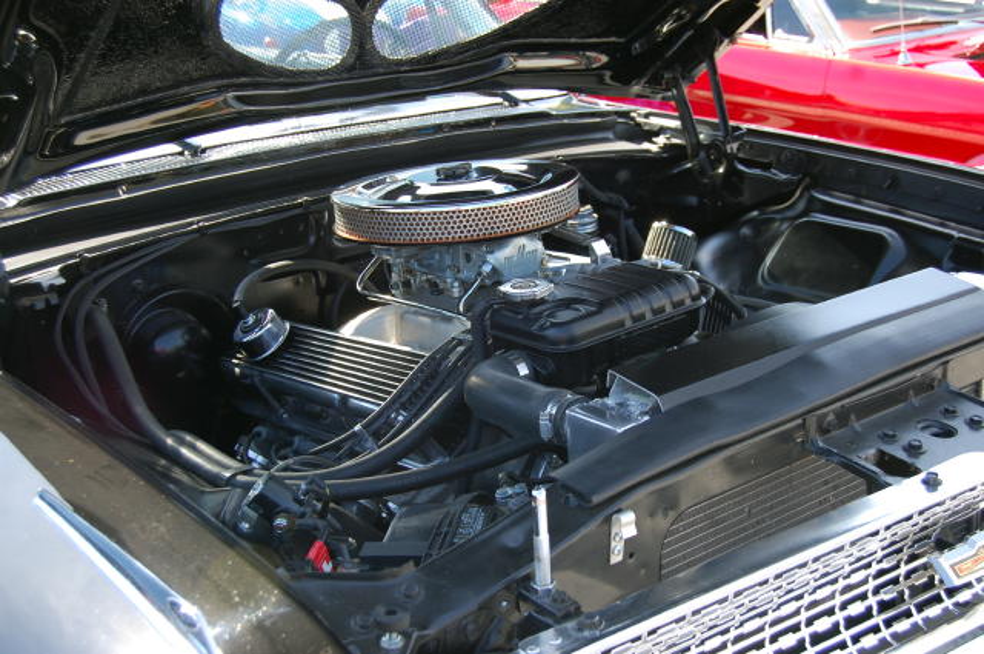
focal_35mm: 48
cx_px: 492
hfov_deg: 41.2
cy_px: 327
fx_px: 1310
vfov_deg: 28.0
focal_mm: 32
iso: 280
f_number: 5.6
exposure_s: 1/125
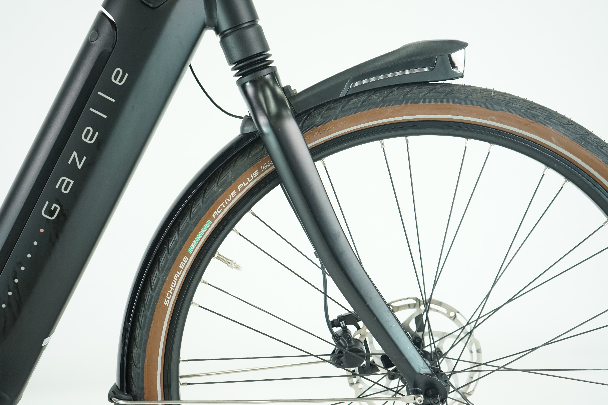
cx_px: 304
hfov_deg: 51.9
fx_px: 625
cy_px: 202
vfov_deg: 35.9
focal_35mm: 37
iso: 2500
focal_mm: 37
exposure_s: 1/200
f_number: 5
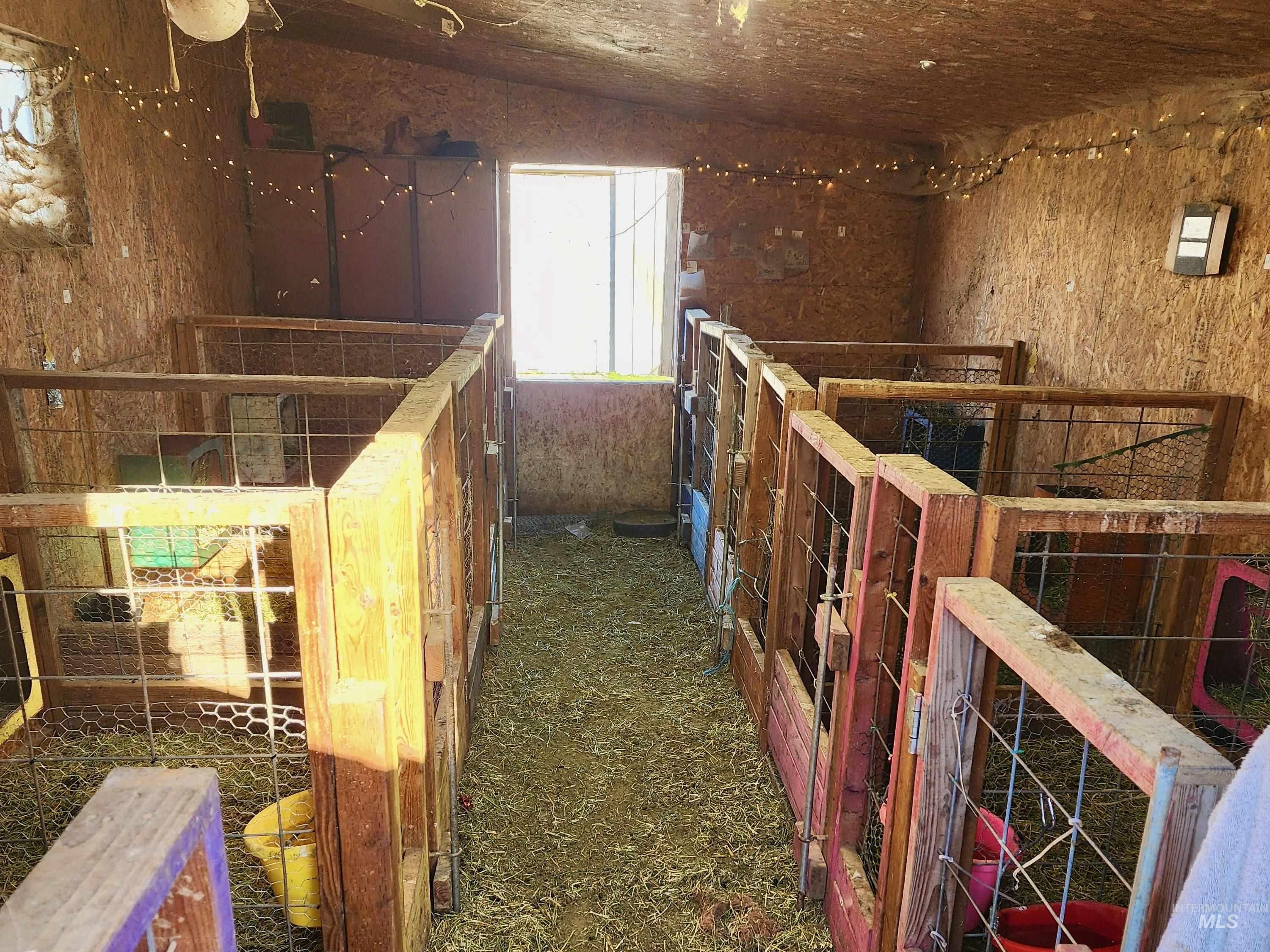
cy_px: 476
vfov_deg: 58.9
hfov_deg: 73.9
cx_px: 635
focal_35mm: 23
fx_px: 844
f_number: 1.8
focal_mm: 6.4
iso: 80
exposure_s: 1/180
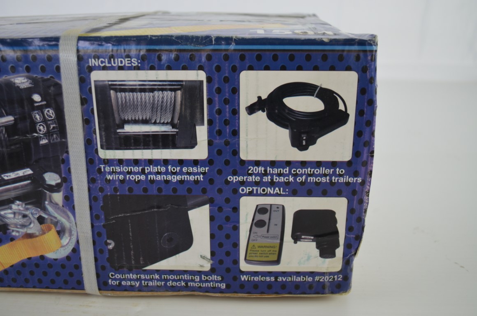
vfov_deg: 36.7
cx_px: 238
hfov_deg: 53.2
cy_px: 158
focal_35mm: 36
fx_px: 476
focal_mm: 24
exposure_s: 1/60
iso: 560
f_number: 4
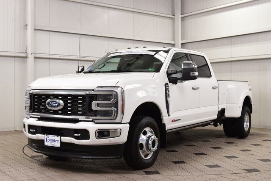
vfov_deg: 28.1
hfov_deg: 41.1
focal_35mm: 48
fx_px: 361
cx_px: 136
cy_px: 90
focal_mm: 32
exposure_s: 1/60
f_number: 8
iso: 1000
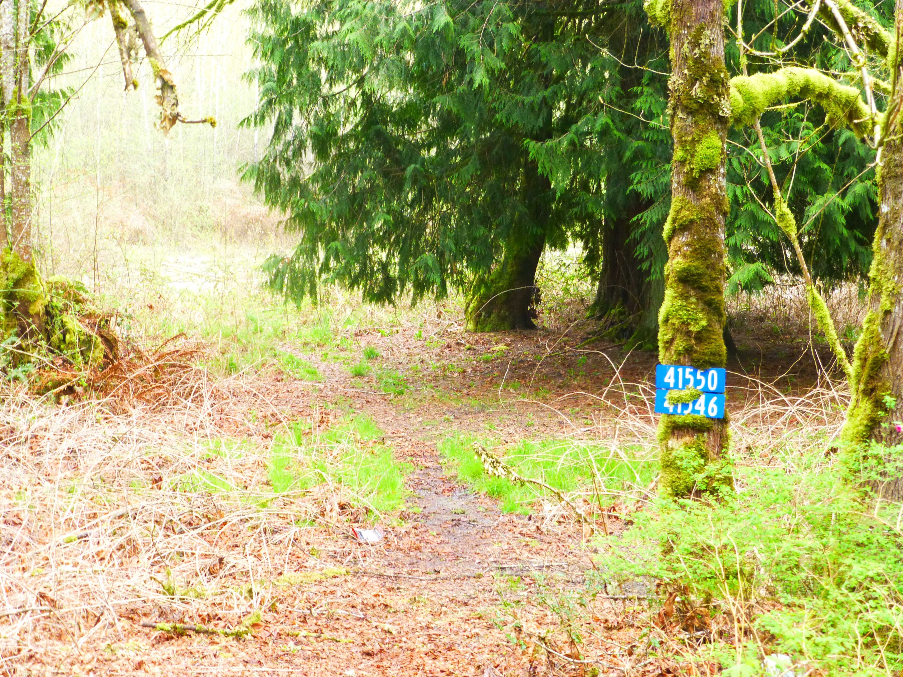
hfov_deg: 27.8
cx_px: 452
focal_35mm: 70
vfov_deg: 21.0
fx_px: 1826
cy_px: 338
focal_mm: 12.5
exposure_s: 1/60
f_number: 5
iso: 400
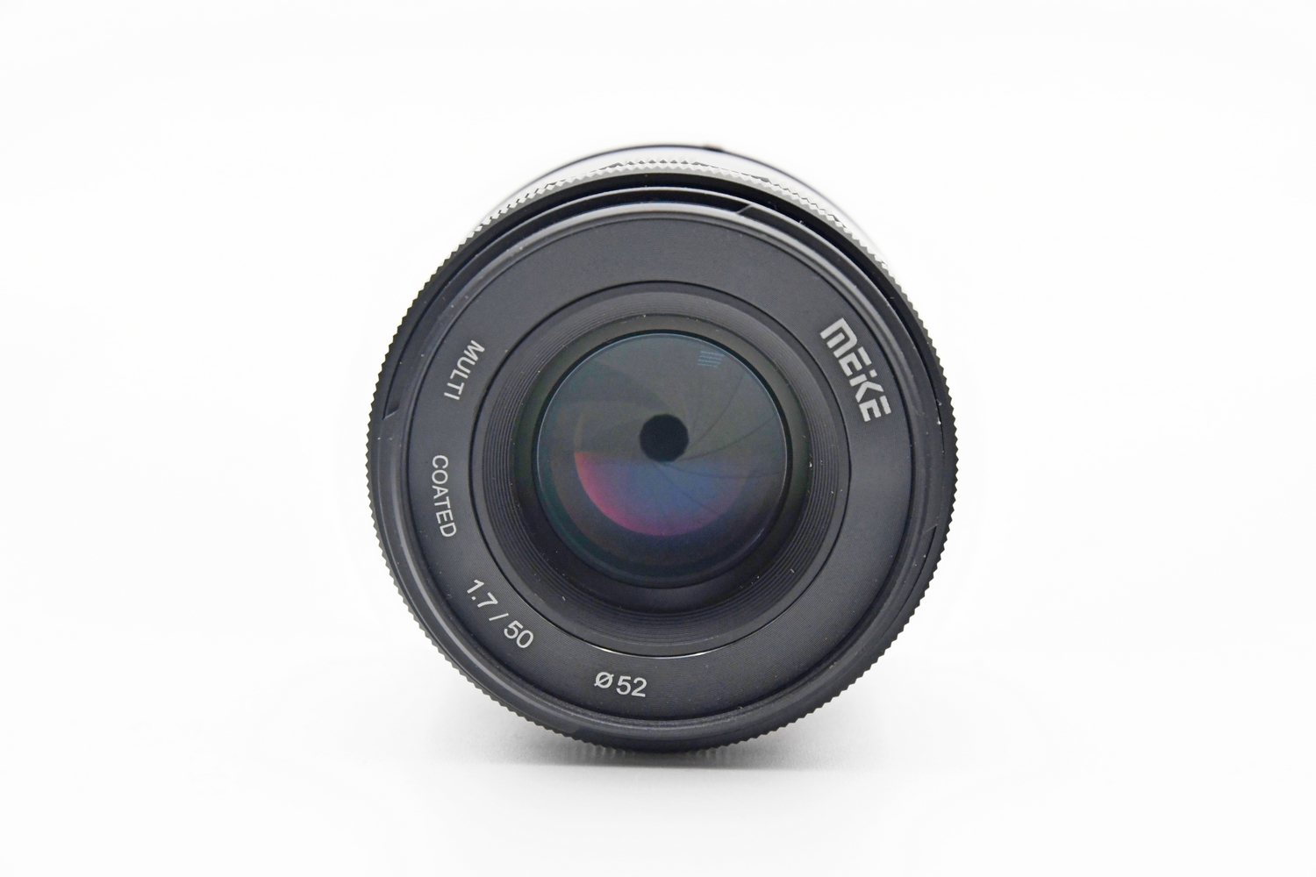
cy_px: 438
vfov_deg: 11.4
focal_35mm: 120
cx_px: 658
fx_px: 4386
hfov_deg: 17.1
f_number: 7.1
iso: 1600
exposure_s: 1/125
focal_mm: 80
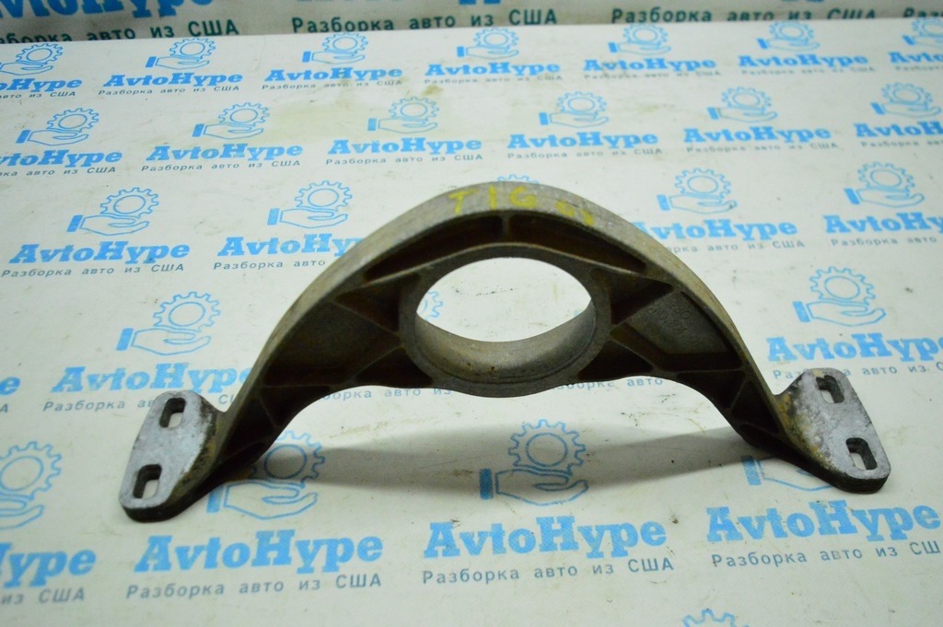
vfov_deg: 39.9
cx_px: 472
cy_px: 314
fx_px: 864
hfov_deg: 57.3
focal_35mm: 33
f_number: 3.8
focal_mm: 22
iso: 6400
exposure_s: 1/1000
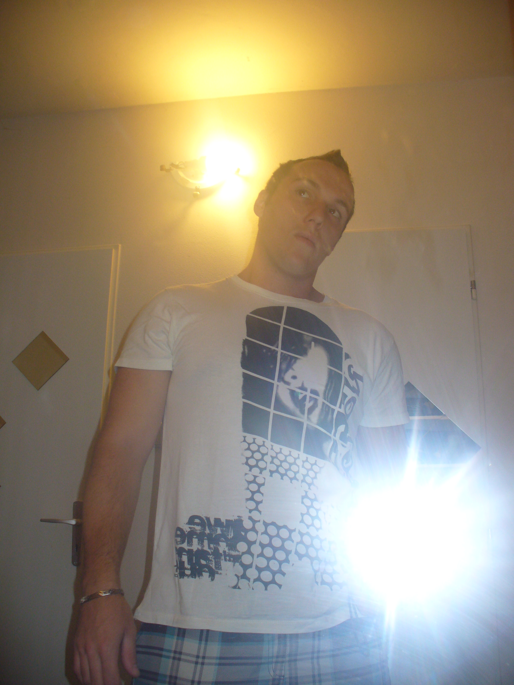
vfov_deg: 50.1
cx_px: 257
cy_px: 342
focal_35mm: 37
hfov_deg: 38.7
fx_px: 733
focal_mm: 6.1
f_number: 2.8
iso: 100
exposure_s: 1/30
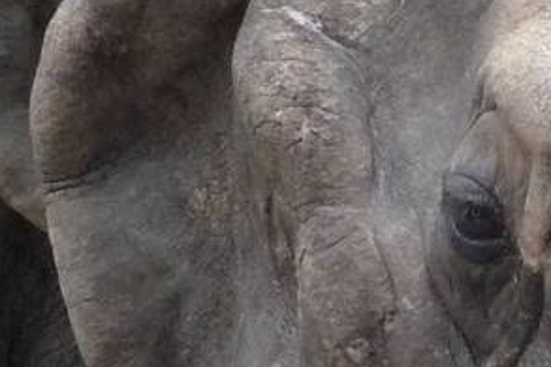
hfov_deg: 3.5
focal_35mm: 585
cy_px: 68
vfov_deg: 2.3
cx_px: 359
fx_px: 8948
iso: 400
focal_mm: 17.5
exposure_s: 1/250
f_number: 4.7
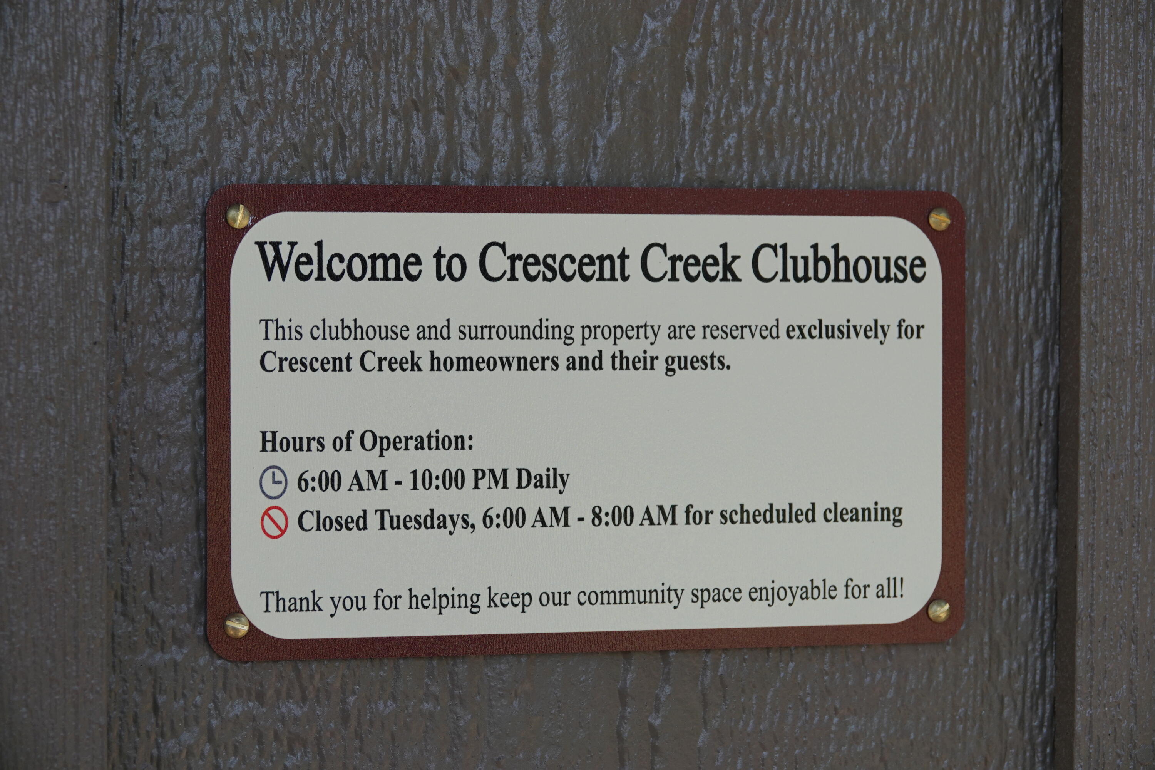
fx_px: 3433
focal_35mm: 107
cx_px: 578
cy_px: 385
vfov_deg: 12.8
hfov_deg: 19.1
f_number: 4
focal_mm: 39.42
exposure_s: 1/250
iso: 200
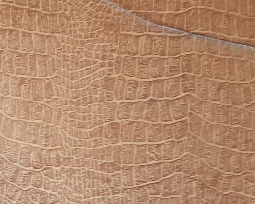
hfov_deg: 16.5
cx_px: -28
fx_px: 852
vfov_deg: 13.0
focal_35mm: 113
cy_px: 292
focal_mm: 4.2
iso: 250
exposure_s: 1/20
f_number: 1.7
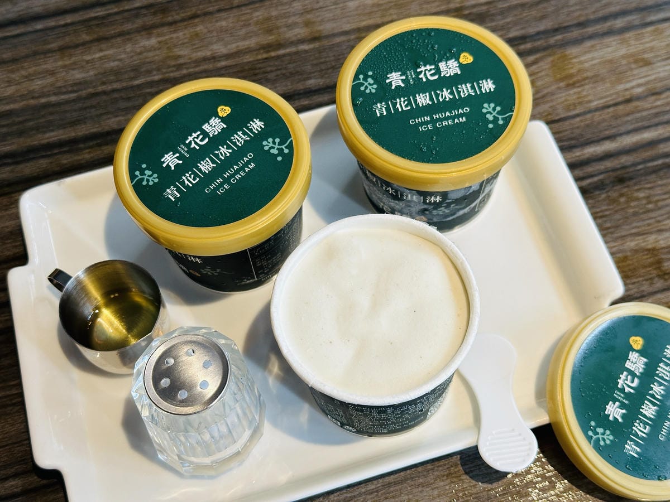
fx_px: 929
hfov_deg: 39.7
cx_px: 335
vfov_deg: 30.3
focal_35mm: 48
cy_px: 251
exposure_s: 1/60
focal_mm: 6.86
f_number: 1.78
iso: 80
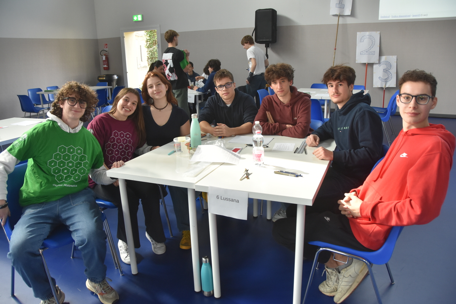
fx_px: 342
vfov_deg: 47.9
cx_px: 228
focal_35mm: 27
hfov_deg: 67.4
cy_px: 152
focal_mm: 18
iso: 800
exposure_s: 1/100
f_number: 4.5
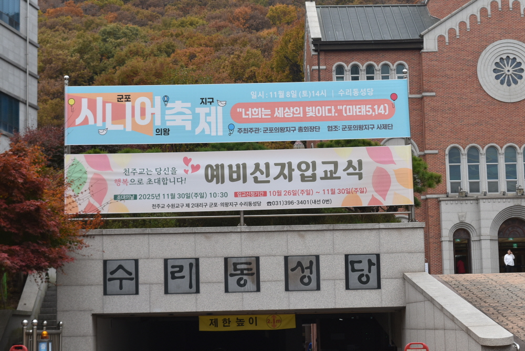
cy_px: 176
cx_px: 262
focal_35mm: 82
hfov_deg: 24.6
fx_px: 1204
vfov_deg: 16.6
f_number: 8
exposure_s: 1/250
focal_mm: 55
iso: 280
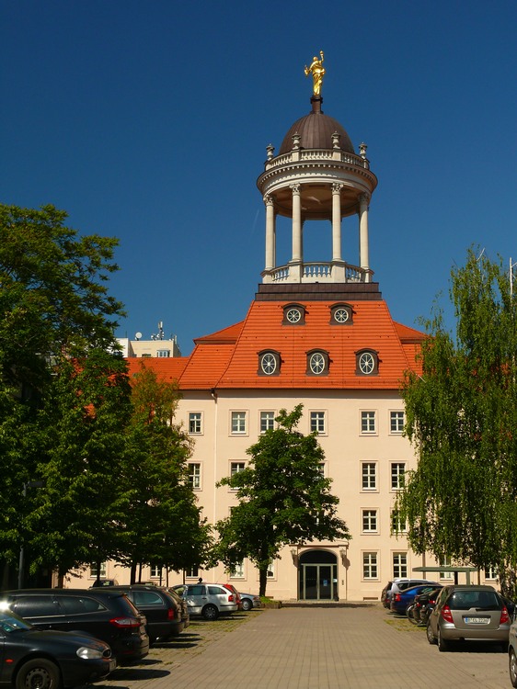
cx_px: 258
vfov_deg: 38.2
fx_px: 996
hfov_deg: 29.1
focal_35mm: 50
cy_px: 344
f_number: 5.6
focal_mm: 10.7
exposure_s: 1/200
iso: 100
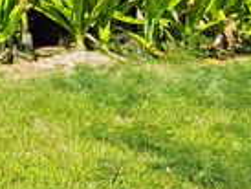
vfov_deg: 12.9
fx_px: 762
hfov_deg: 16.0
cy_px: -139
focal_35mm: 105
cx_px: -192
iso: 50
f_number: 1.8
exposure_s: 1/1242
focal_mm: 5.23
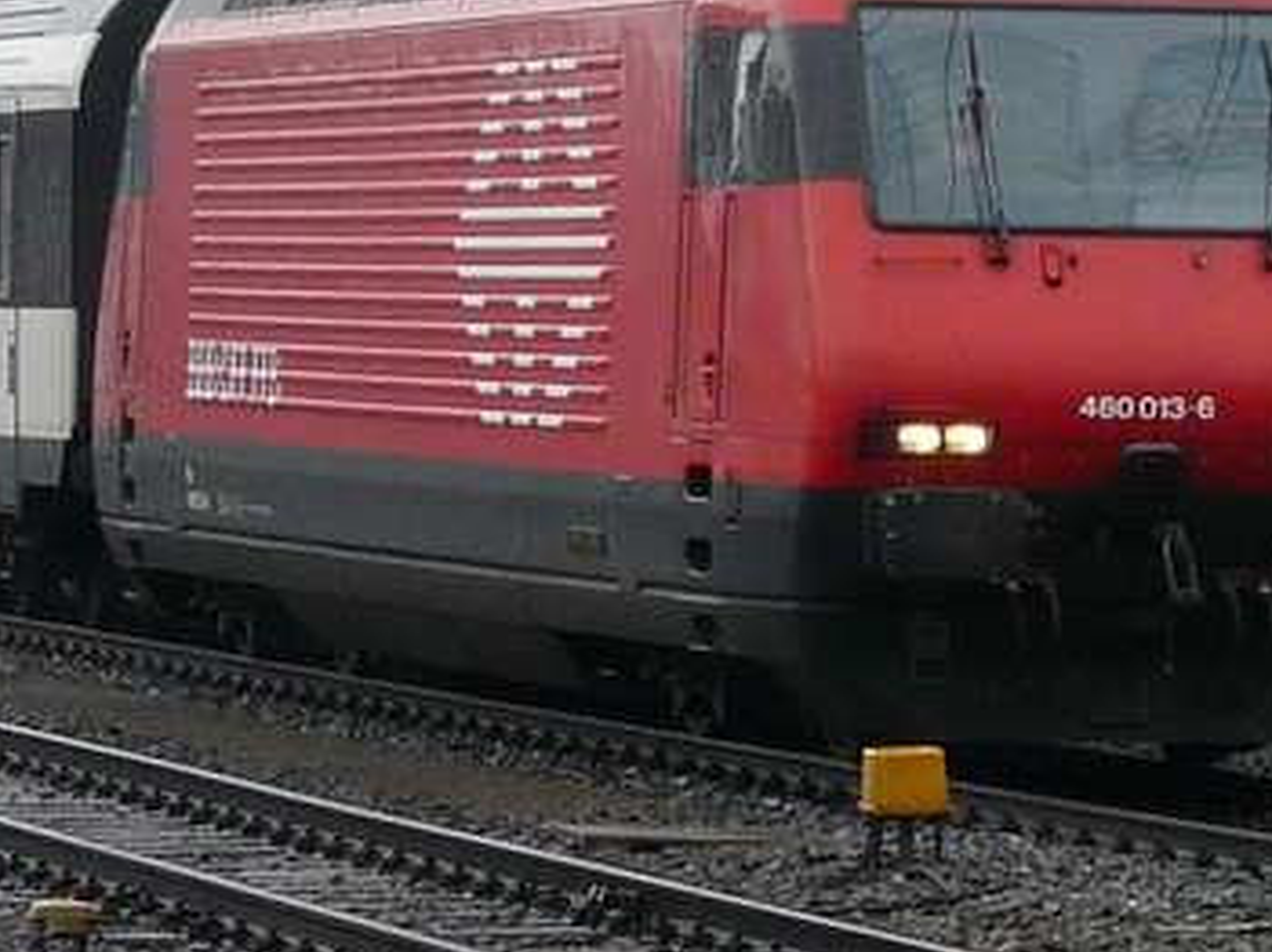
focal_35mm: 183
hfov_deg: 10.8
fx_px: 6720
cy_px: 124
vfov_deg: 8.1
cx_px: 262
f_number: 4.5
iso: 100
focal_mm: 10.5
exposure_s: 1/200
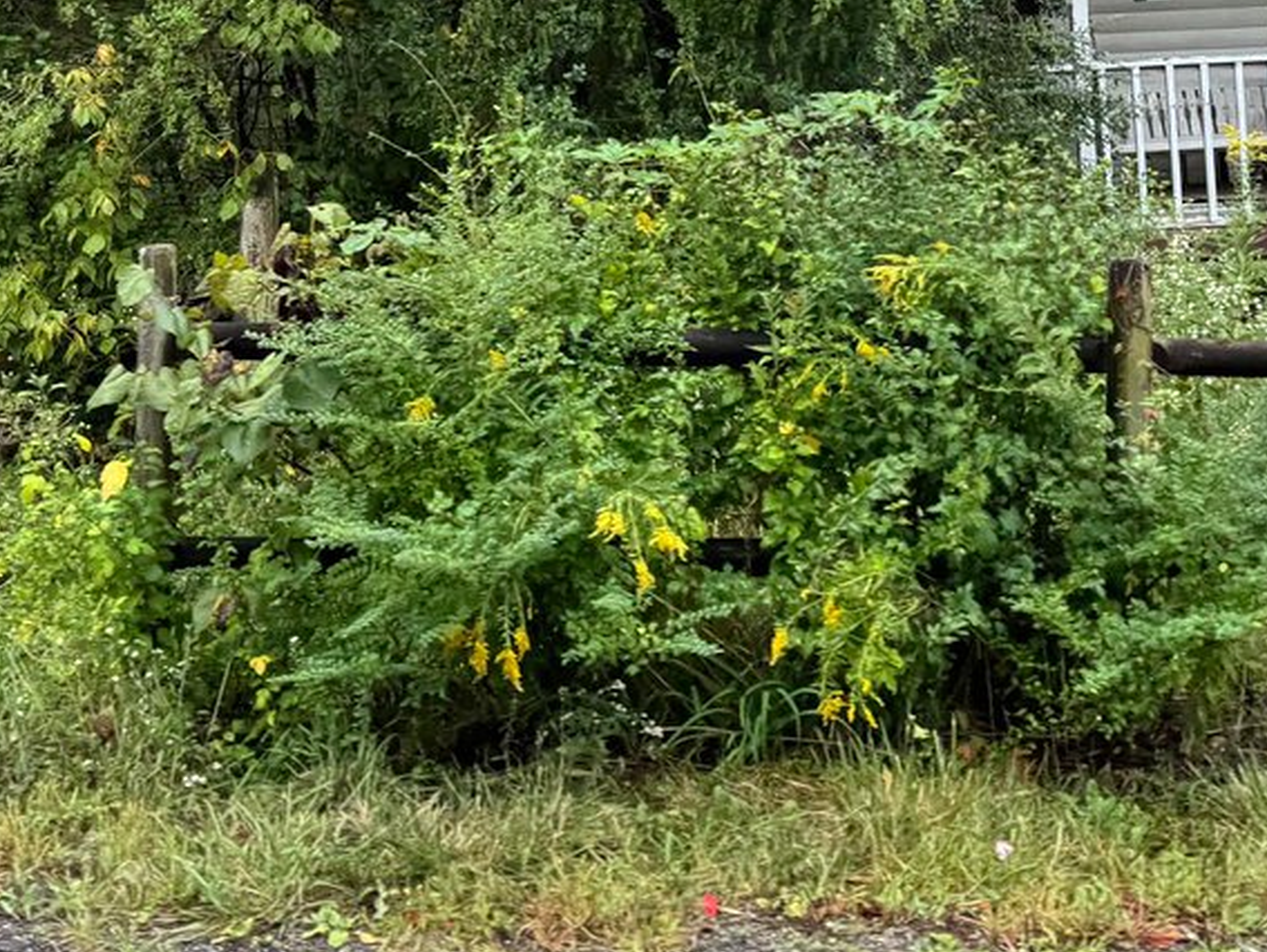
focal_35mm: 64
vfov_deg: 21.8
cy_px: -93
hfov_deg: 30.2
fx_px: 2344
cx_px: 607
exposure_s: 1/250
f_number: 1.78
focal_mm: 6.76
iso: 64
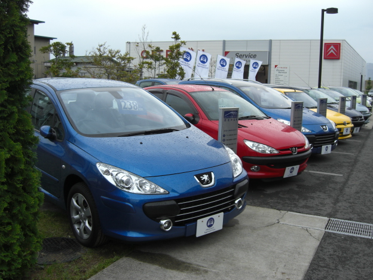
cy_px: 139
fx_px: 420
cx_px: 186
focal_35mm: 39
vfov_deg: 36.8
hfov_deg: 47.9
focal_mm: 7.9
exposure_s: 1/160
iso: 80
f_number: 2.8
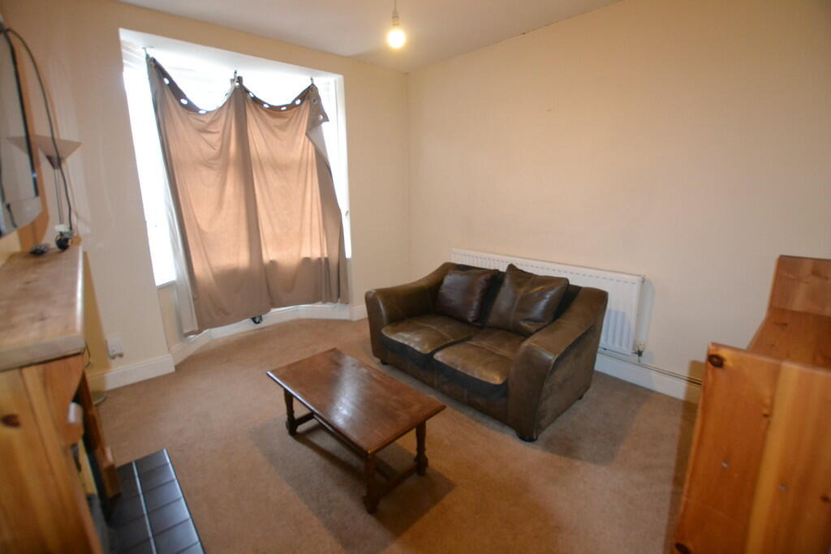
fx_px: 346
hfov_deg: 100.4
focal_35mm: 15
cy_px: 277
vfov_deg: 77.3
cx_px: 416
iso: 2200
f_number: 3.5
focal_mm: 10
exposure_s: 1/60
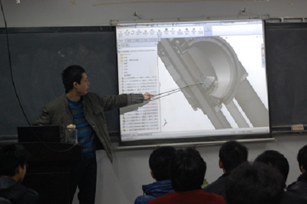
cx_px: 154
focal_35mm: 82
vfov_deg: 16.5
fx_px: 702
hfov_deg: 24.7
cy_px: 102
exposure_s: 1/20
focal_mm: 55
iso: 800
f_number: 5.6
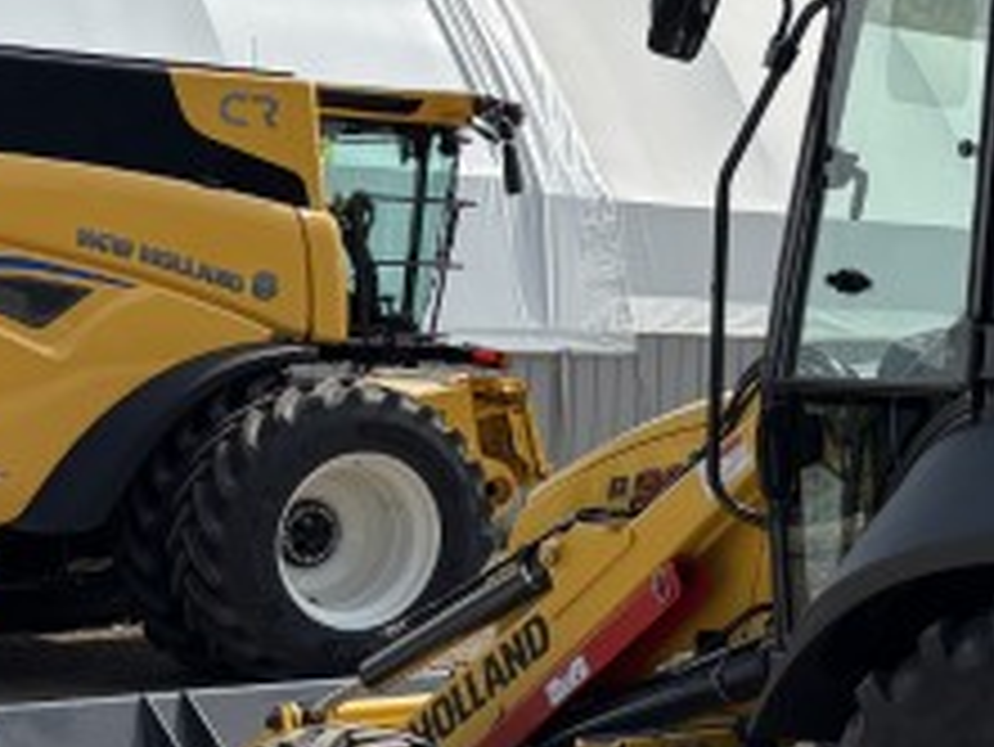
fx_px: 2701
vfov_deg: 15.7
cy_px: 252
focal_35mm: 94
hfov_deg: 18.7
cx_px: 1444
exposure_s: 1/8333
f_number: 1.6
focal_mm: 5.96
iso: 50
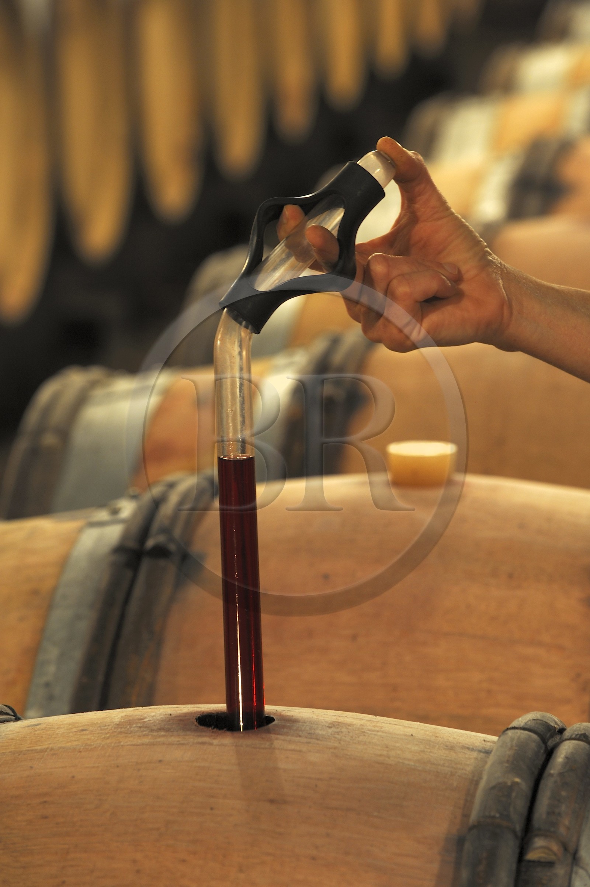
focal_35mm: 170
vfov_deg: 12.1
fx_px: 4185
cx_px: 295
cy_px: 444
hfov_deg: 8.1
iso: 400
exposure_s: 1
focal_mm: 170
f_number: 6.3
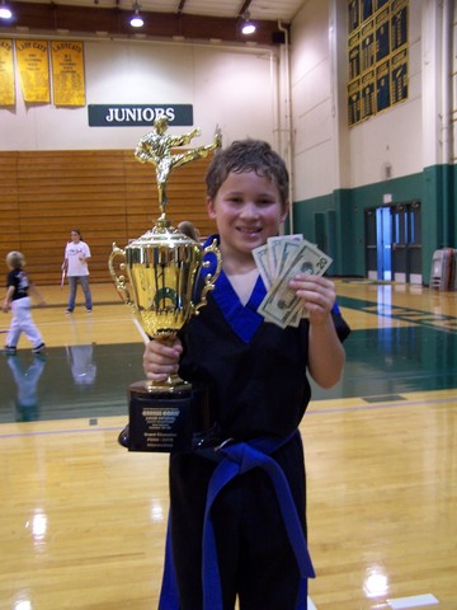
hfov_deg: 37.7
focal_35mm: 38
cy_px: 305
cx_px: 228
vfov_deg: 49.0
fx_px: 669
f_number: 2.8
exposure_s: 1/15
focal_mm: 6.3
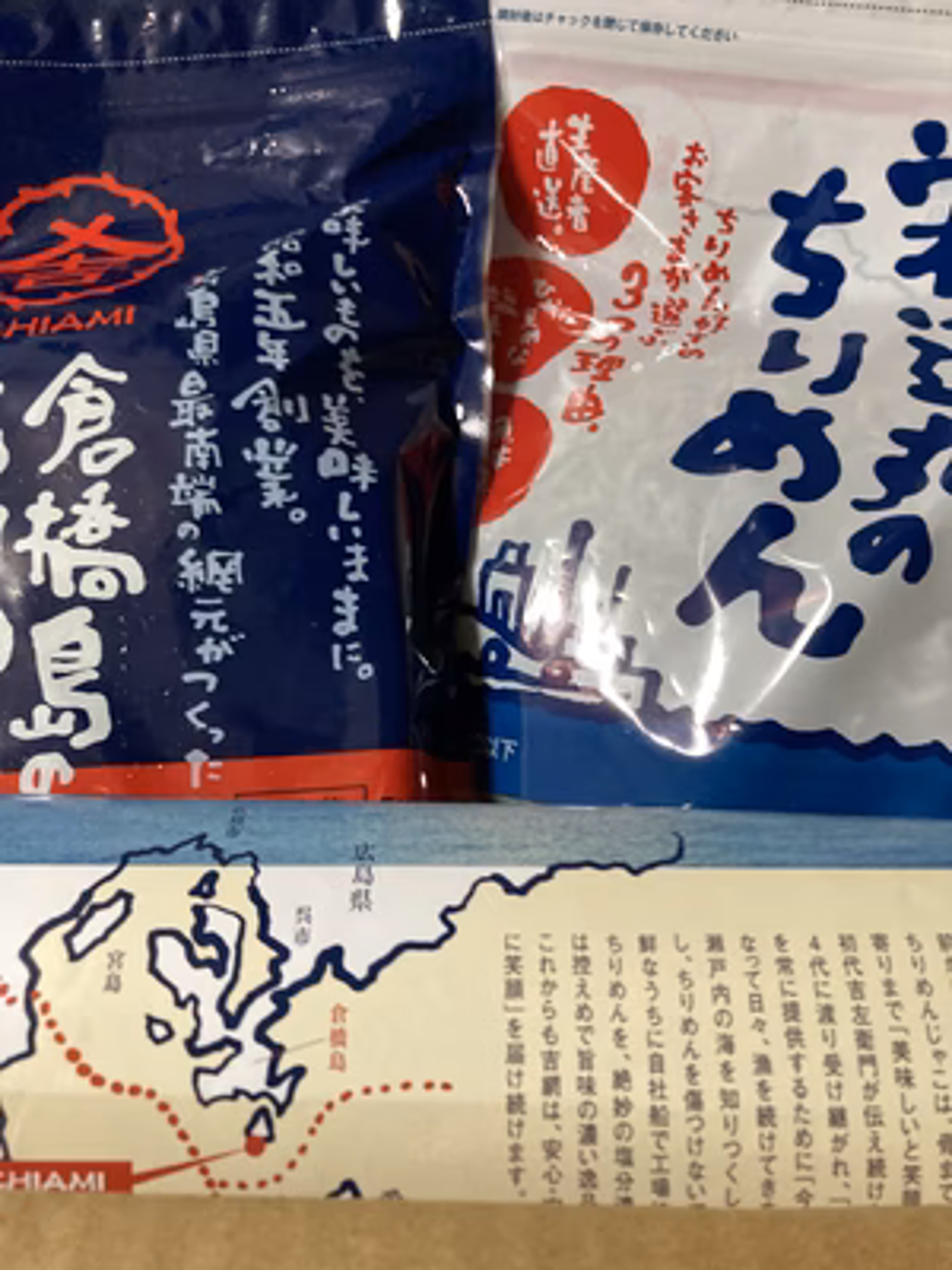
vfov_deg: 63.4
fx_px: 1027
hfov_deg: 49.7
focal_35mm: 28
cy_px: 635
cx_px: 476
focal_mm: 3.99
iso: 400
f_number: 1.8
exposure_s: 1/33
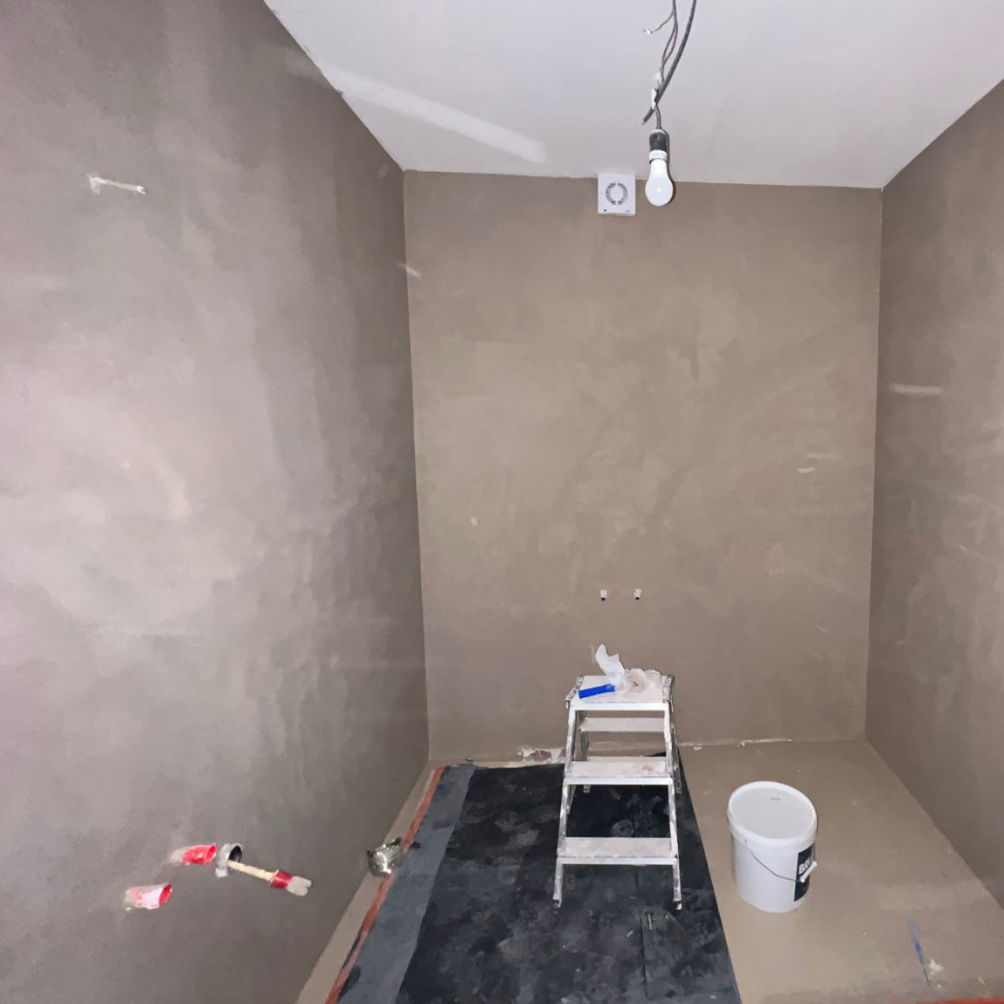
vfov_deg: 87.4
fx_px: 525
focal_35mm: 16
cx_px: 660
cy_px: 483
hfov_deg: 84.7
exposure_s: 1/16
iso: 800
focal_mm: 1.57
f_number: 1.8
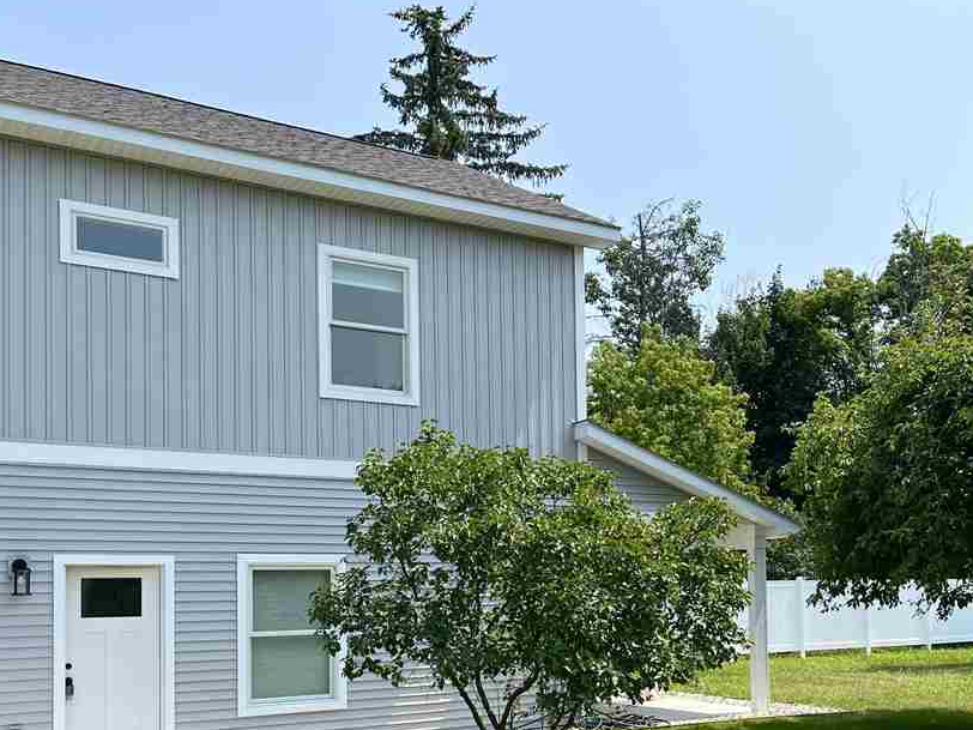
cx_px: 603
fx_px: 1152
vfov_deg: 34.4
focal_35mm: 41
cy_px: 543
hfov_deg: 45.4
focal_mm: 5.1
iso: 50
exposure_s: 1/4854
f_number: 1.6
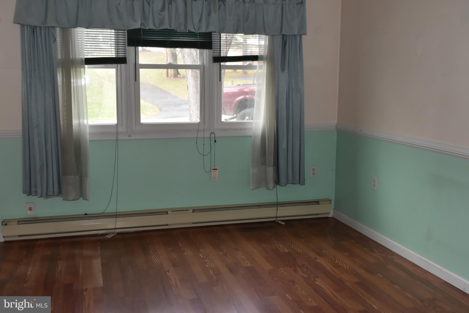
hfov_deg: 49.6
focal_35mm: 39
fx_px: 508
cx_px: 234
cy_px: 156
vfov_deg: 34.2
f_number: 5
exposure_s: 1/100
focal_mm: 26
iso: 800
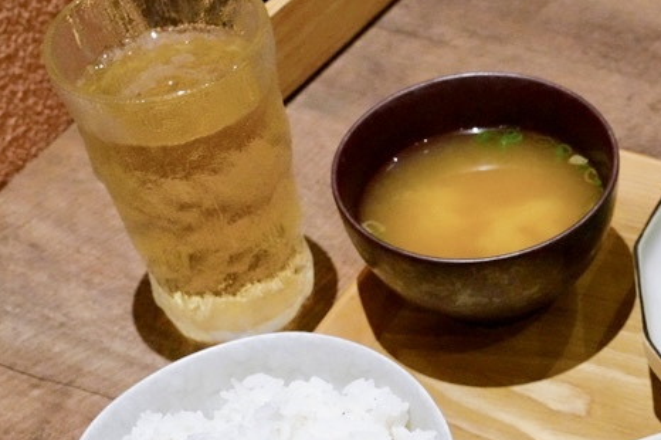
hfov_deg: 22.1
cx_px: 692
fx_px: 1615
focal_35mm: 88
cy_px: 473
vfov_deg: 15.1
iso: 6400
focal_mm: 40
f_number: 8
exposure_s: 1/250
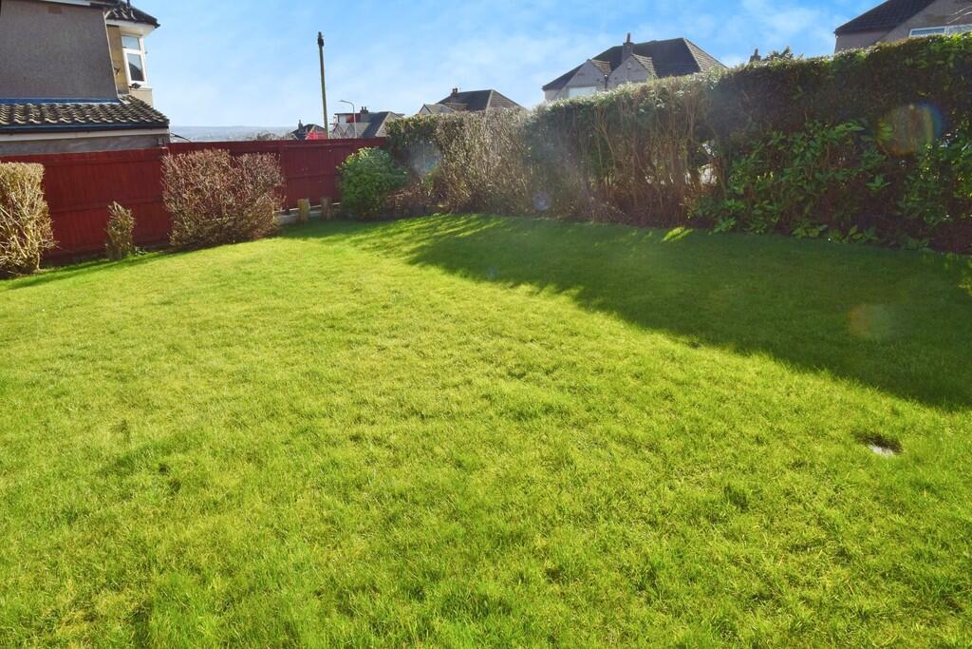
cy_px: 324
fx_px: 405
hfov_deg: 100.4
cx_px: 486
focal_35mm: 15
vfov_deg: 77.3
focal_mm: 10
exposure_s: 1/500
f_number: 11
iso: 400
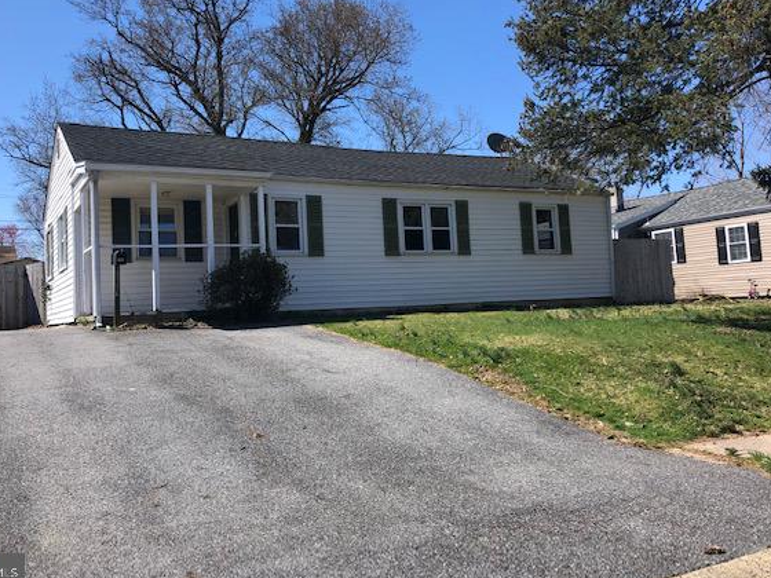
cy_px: 259
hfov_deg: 56.8
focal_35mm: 32
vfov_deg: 44.1
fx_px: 713
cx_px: 358
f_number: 1.8
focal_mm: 4
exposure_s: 1/1350
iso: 20
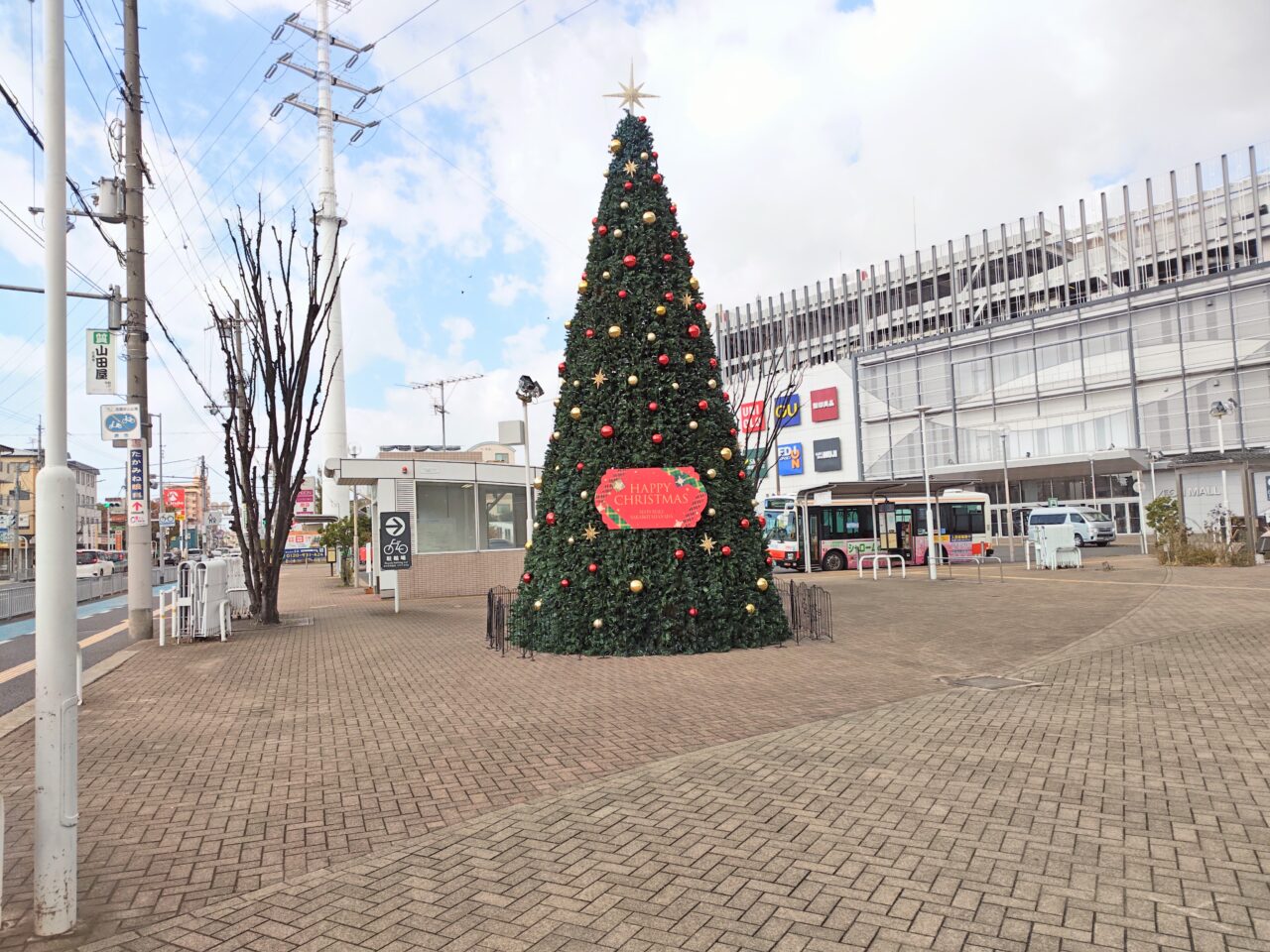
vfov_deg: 58.9
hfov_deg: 73.9
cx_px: 635
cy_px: 476
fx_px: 844
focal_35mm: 23
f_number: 1.9
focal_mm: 5.56
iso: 50
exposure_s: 1/1400
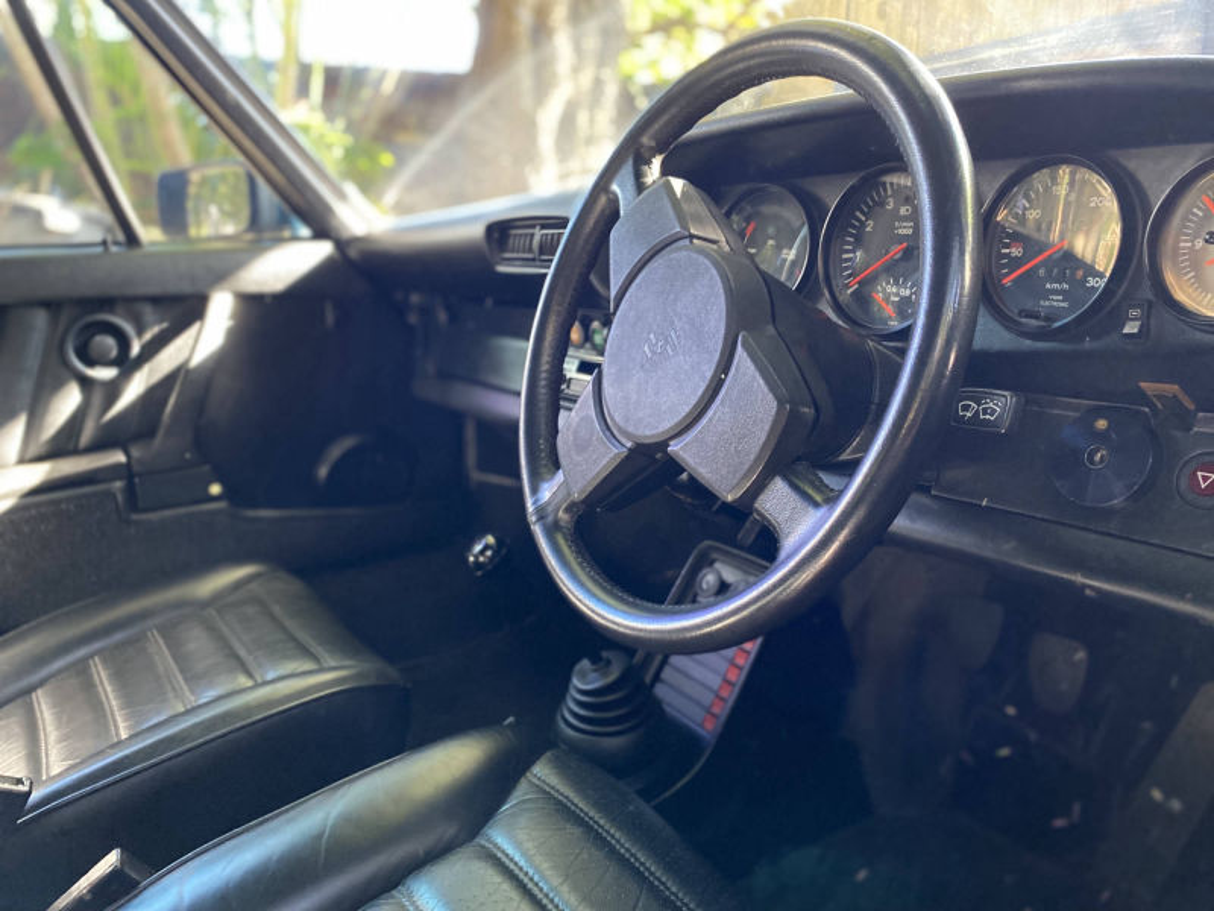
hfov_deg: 67.3
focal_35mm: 26
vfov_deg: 53.1
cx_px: 607
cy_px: 456
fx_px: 912
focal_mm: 4.25
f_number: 1.8
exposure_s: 1/35
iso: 640
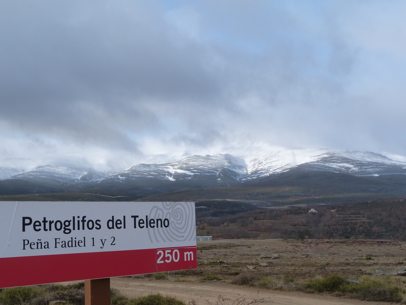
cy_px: 164
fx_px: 551
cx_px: 183
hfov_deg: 40.4
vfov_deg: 30.9
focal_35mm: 47
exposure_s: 1/250
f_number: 5
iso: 125
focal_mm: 6.7
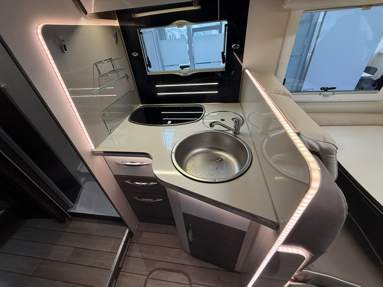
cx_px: 192
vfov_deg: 85.6
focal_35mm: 14
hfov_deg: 102.1
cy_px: 144
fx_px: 155
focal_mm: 2.22
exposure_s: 1/50
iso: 250
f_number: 2.2
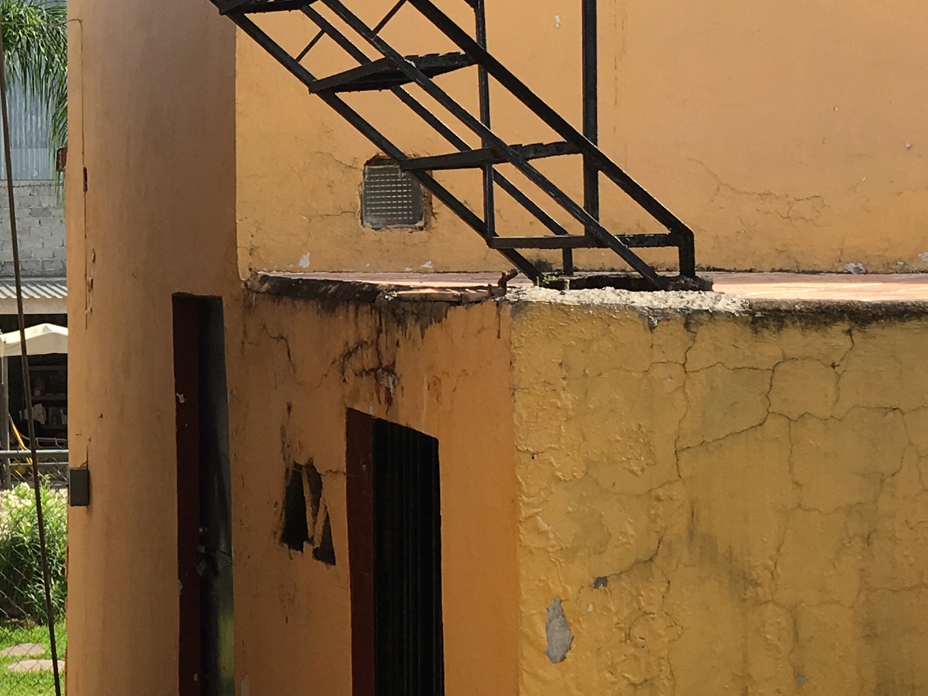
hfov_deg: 21.3
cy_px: 252
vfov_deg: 17.1
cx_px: -162
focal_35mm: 86
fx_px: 2306
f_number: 2.2
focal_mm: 4.15
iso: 25
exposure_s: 1/754
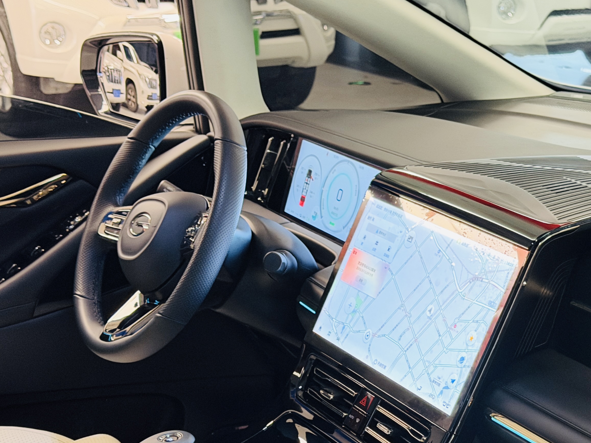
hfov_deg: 23.0
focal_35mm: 84
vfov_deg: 17.4
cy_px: 371
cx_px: 455
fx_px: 1434
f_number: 1.78
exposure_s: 1/33
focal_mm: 6.76
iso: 400
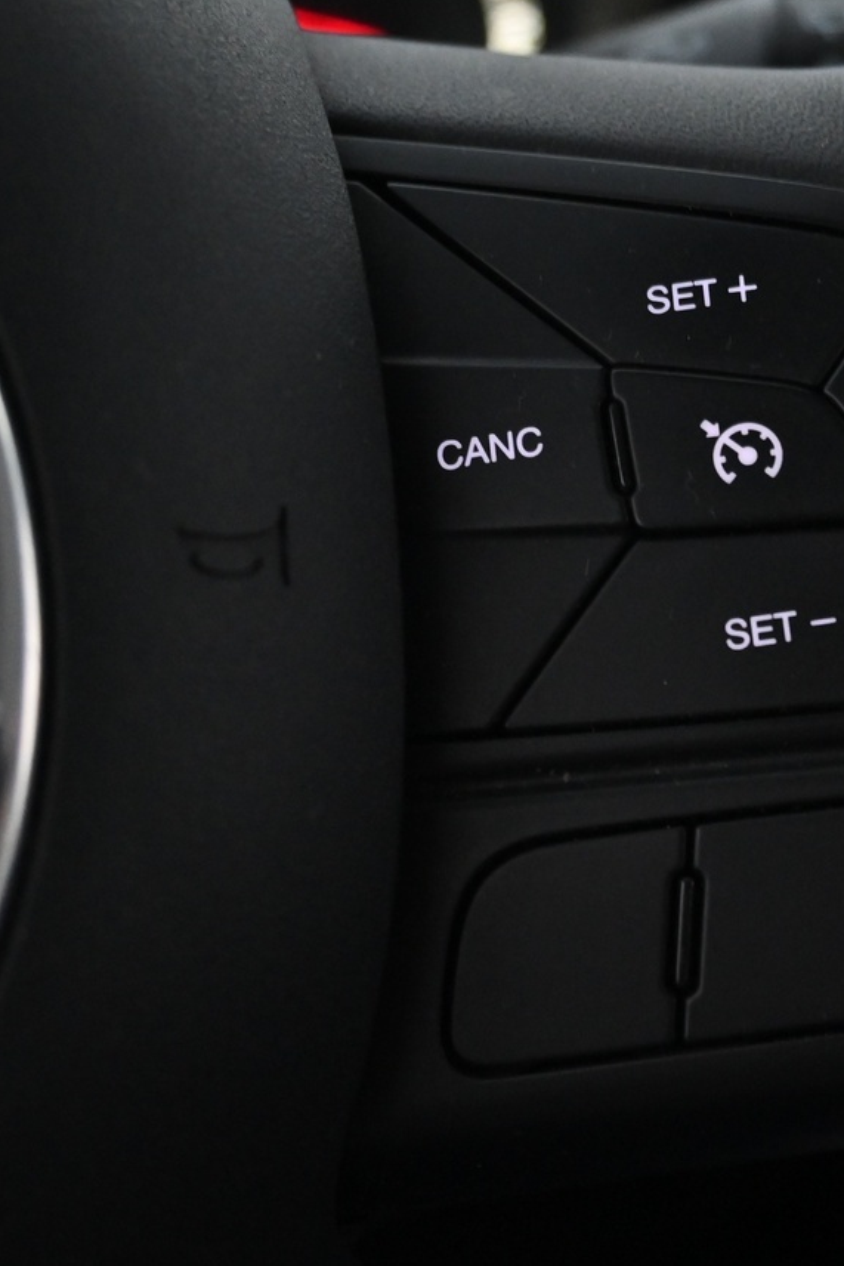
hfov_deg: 19.0
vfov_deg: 28.5
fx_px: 2494
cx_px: 698
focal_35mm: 71
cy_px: 648
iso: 2500
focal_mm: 25
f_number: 4.2
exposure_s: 1/40
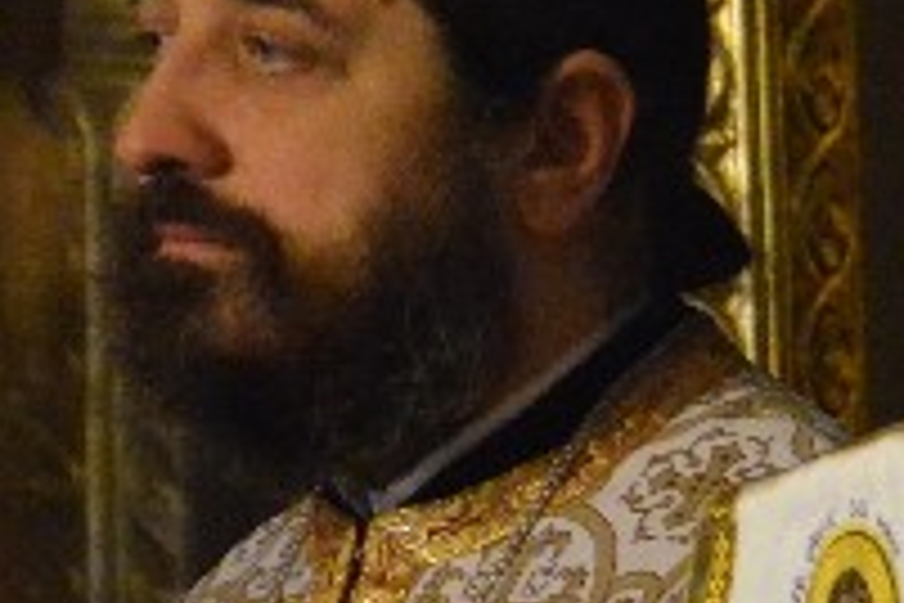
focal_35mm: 671
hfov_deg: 3.1
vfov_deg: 2.0
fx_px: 16848
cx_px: 1893
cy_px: 981
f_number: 5.3
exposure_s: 1/30
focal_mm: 75
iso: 4000
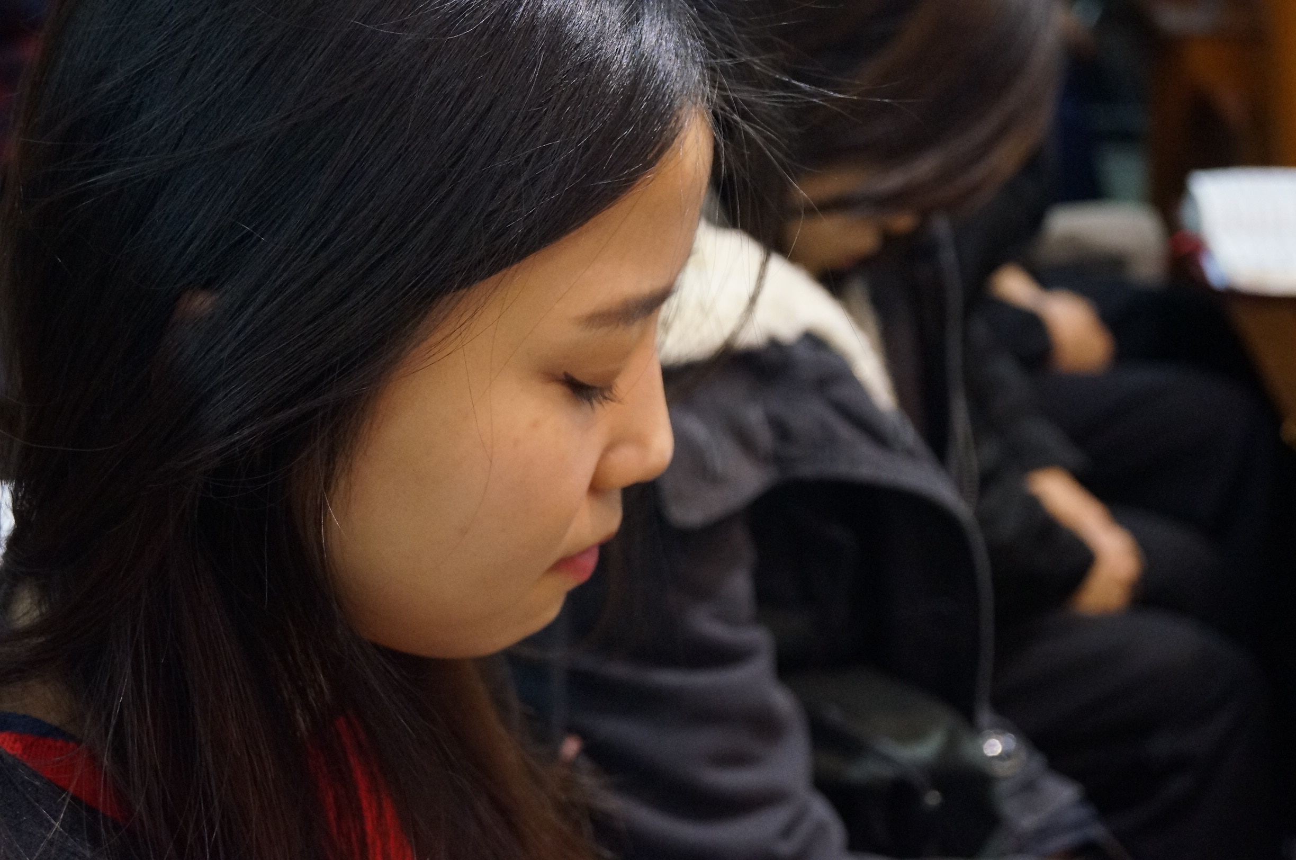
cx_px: 648
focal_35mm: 75
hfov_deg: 27.0
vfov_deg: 18.1
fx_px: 2696
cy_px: 430
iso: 3200
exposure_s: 1/60
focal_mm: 50
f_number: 5.6
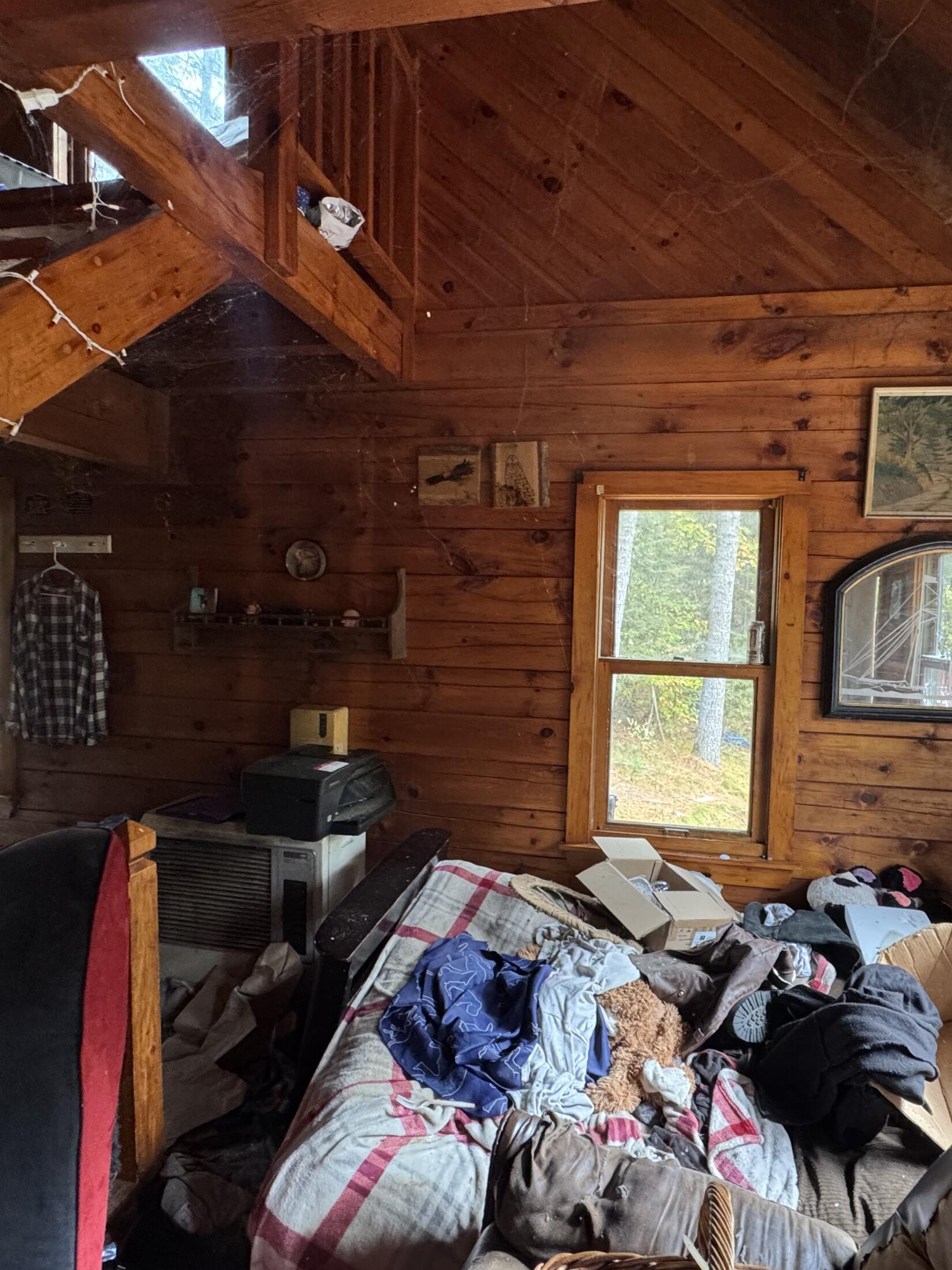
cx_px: 550
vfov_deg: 84.7
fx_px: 697
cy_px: 638
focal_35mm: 19
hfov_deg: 68.3
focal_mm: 2.22
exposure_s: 1/60
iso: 400
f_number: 2.2
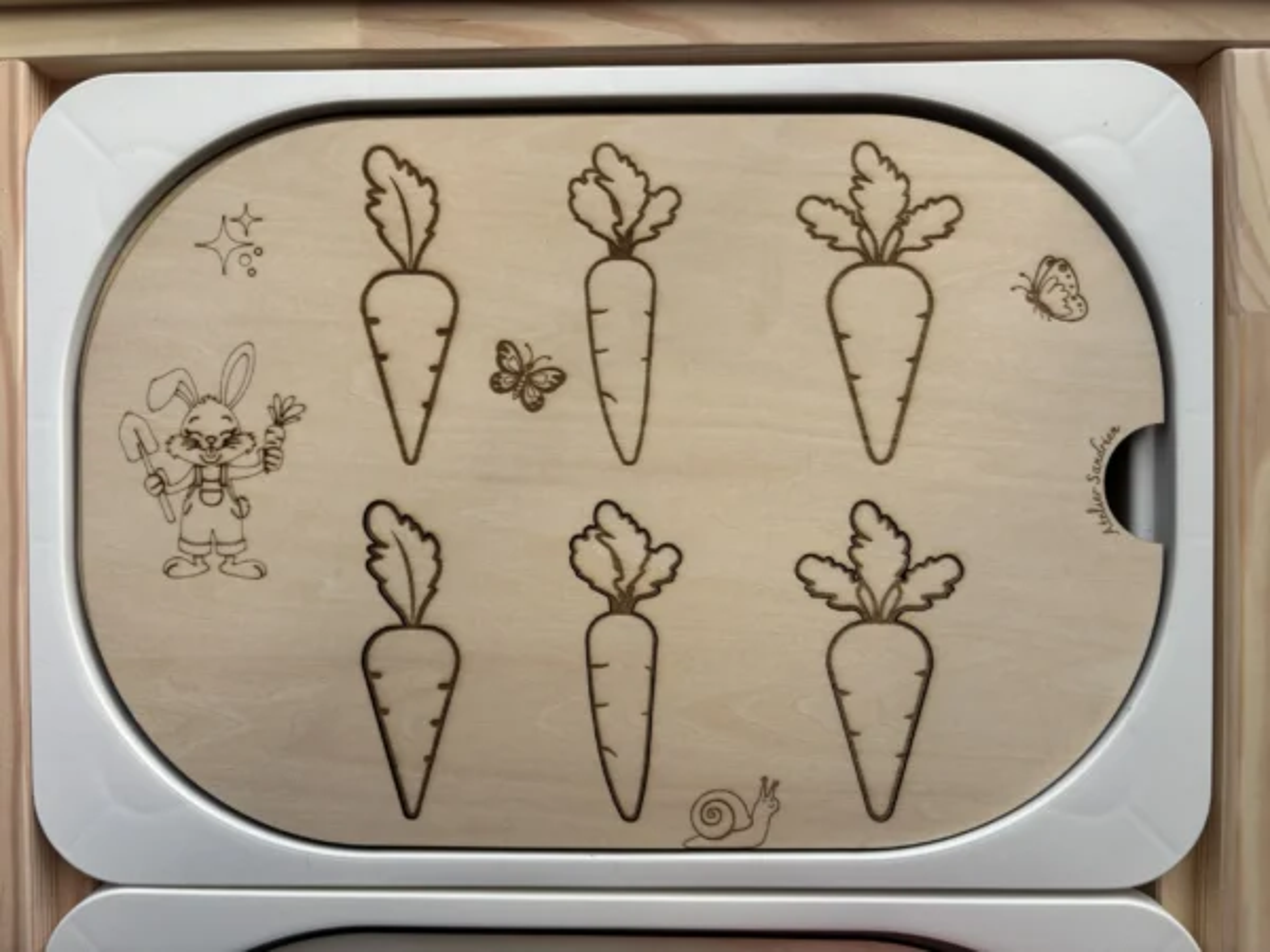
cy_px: 476
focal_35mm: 26
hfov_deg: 67.3
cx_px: 635
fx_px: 954
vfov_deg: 53.1
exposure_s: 1/313
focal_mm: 5.96
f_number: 1.6
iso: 50
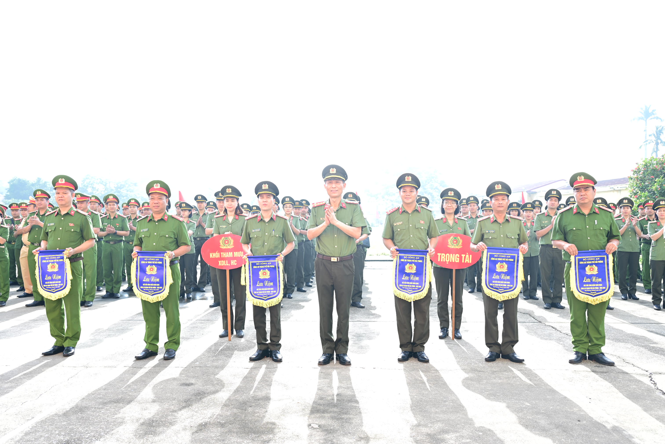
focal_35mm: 31
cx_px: 332
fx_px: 573
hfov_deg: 60.3
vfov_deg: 42.3
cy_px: 222
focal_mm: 31
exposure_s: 1/100
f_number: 4
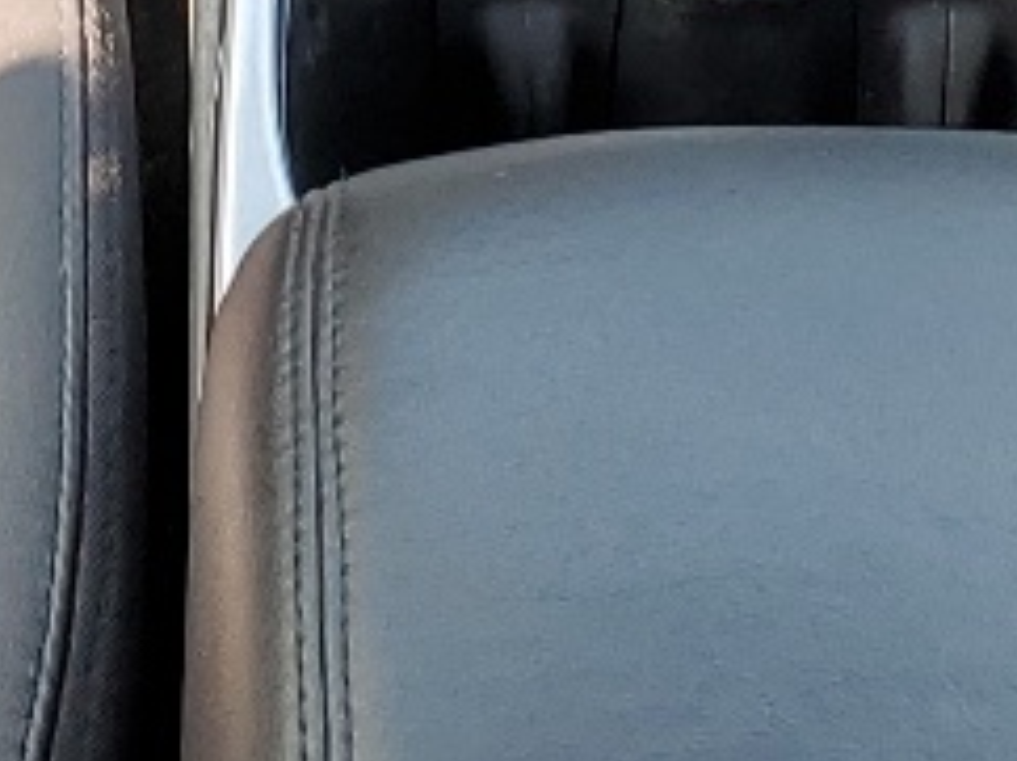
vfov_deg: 8.0
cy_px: -1022
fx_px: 5048
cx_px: 357
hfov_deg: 11.5
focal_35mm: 172
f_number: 1.5
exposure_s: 1/175
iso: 50
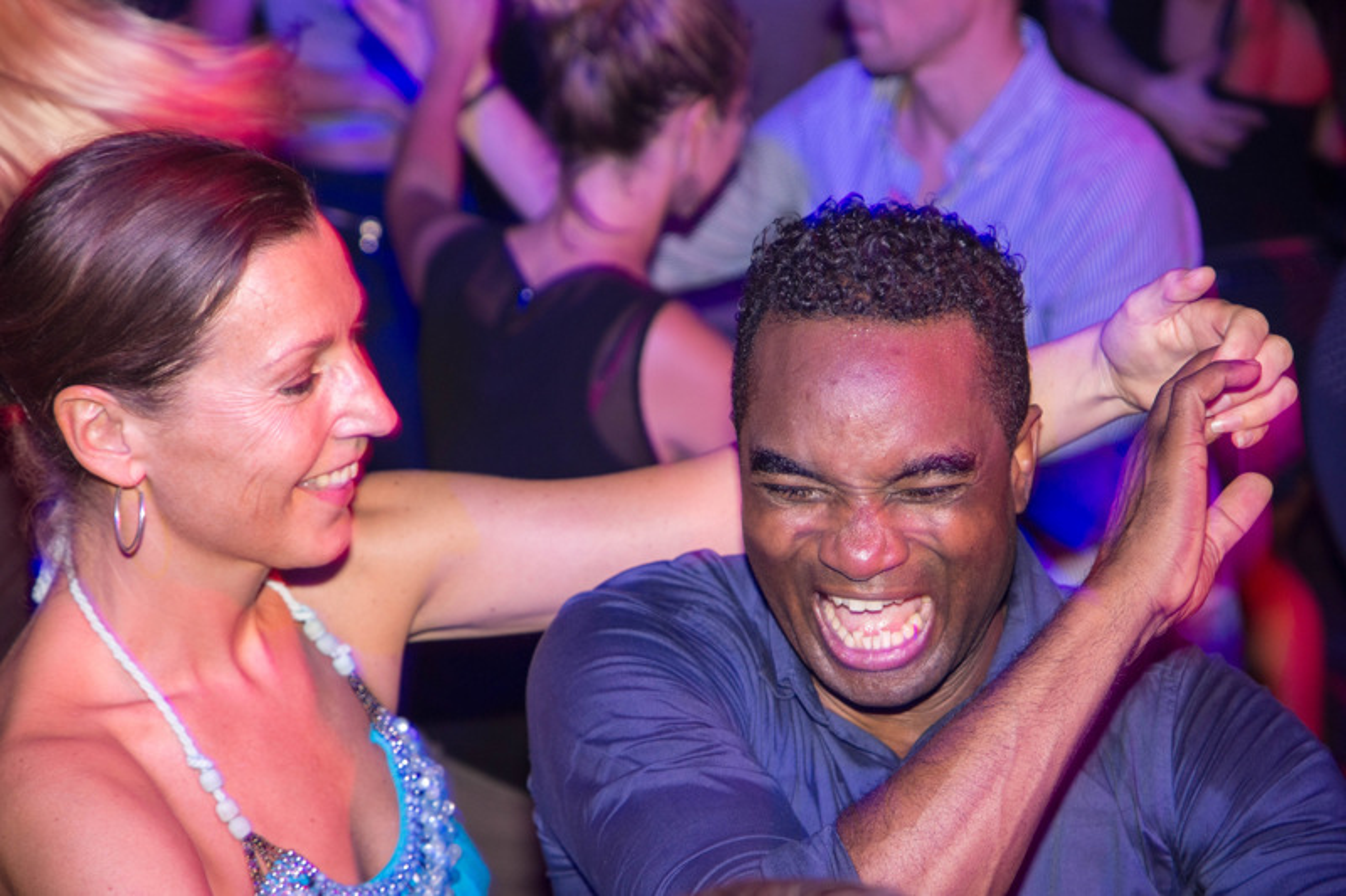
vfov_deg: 13.0
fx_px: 3925
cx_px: 673
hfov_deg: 19.5
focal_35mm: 105
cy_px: 448
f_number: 4.5
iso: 400
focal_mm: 70
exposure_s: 1/30
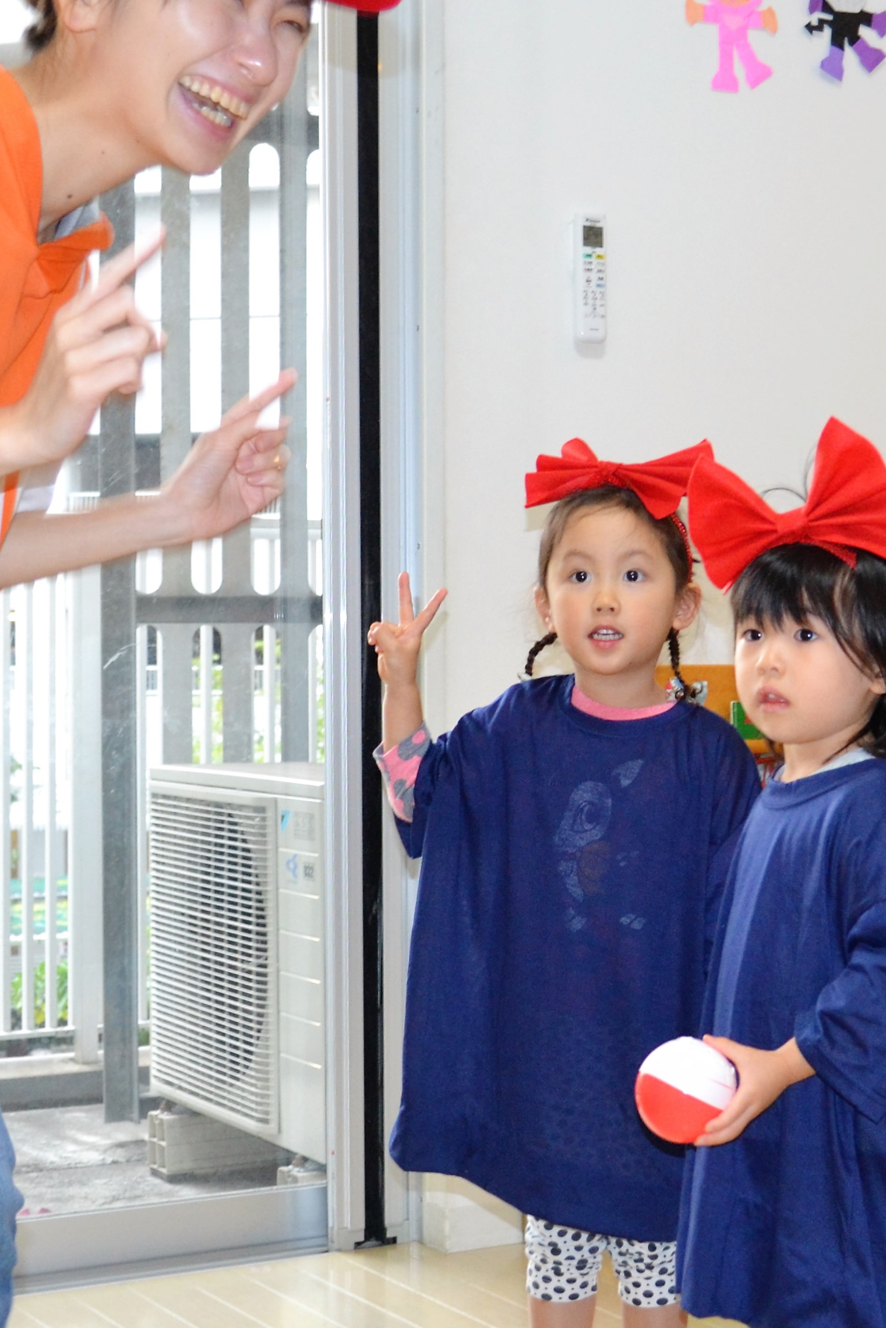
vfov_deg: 32.4
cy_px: 670
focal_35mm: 62
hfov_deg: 21.7
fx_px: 2288
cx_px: 691
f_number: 4
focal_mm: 22
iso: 1100
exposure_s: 1/60
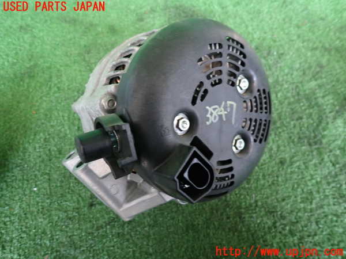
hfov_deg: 69.4
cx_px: 173
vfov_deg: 54.9
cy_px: 130
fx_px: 250
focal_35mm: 25
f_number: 2
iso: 320
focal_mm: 4.5
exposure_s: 1/30
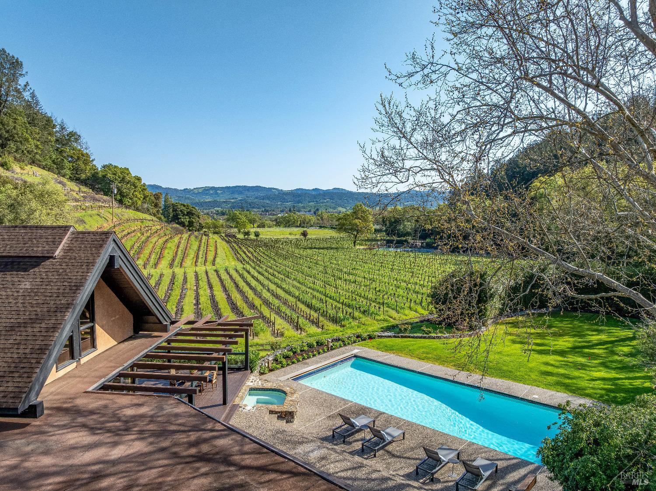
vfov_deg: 56.8
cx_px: 328
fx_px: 455
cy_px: 246
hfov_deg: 71.6
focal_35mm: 24
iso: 100
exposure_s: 1/400
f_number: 5.6
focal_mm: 12.29
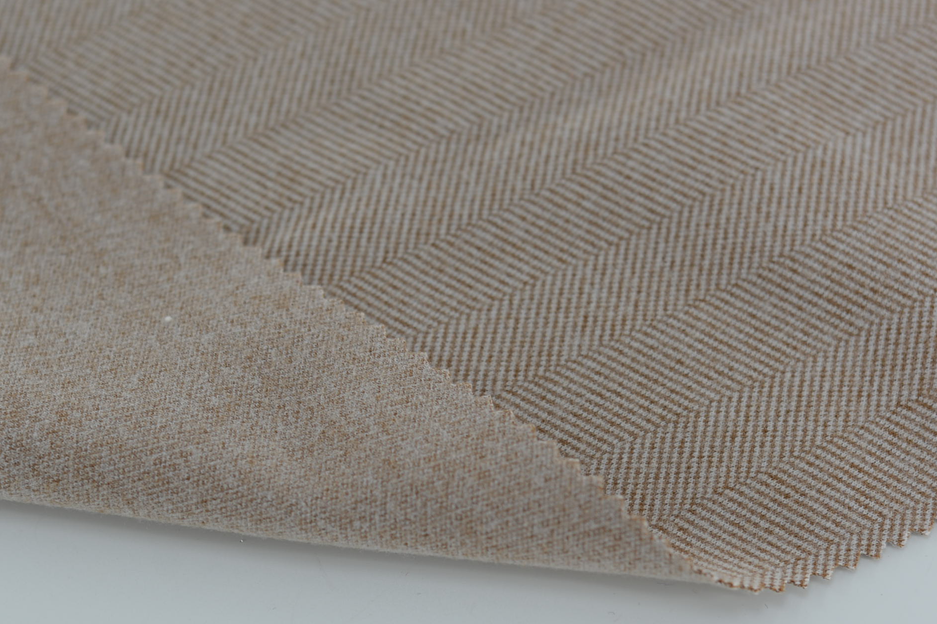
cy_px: 400
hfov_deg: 25.3
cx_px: 398
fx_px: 2082
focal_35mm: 80
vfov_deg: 17.0
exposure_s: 1/250
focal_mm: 50
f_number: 3.5
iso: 100
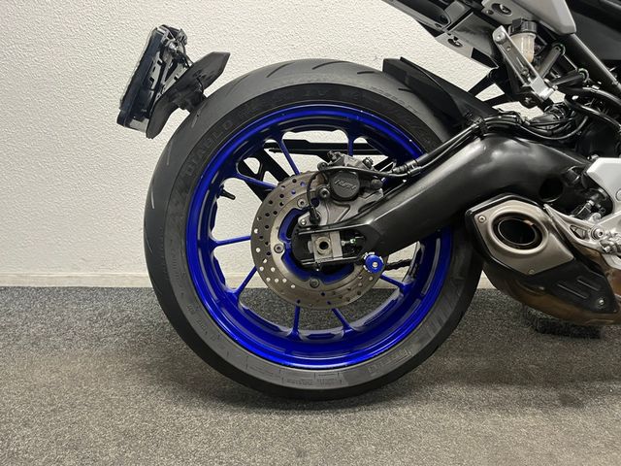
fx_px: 466
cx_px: 310
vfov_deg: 53.1
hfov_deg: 67.3
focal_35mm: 26
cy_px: 233
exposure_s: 1/50
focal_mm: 5.1
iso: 250
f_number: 1.6
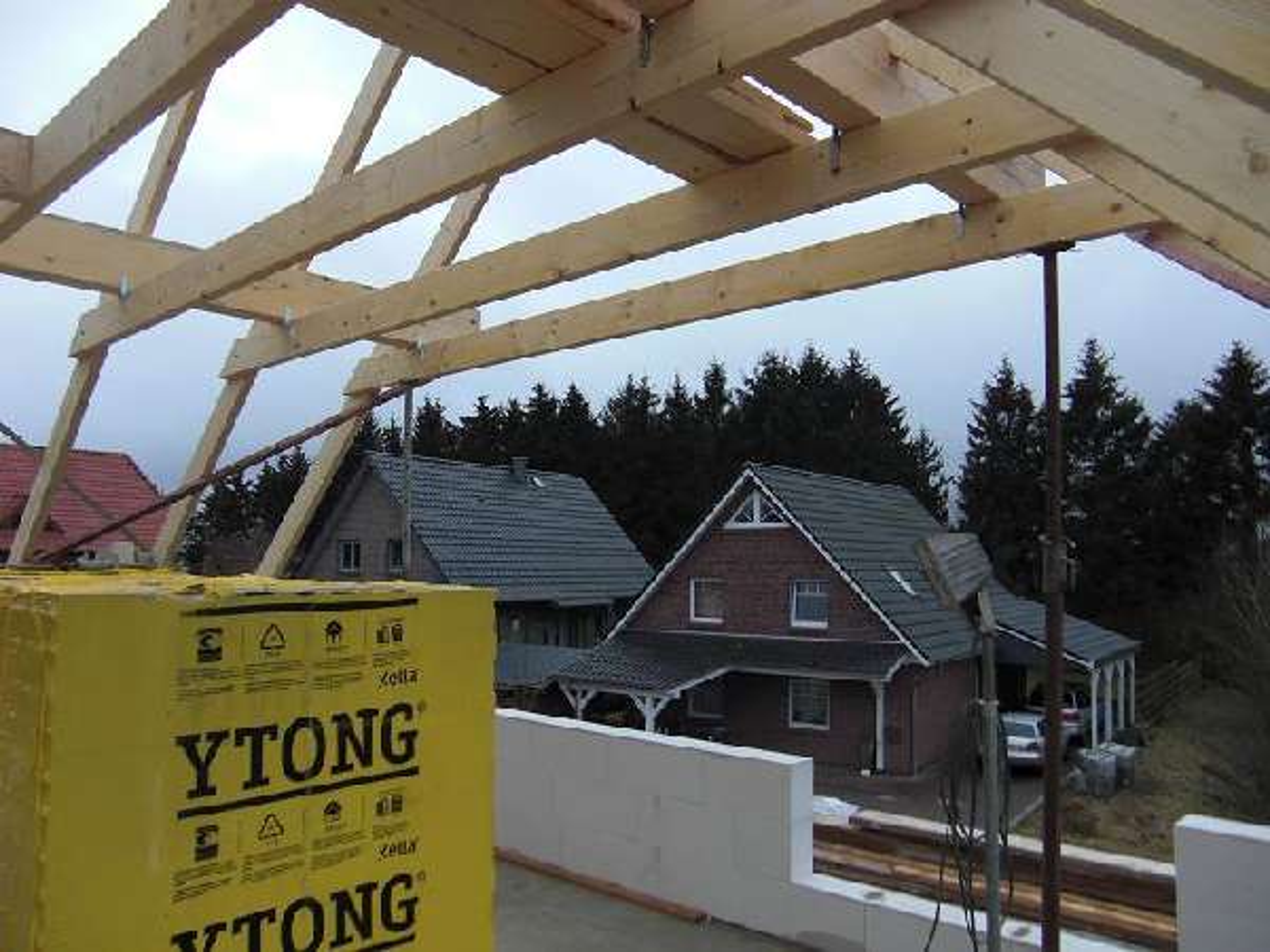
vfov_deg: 49.7
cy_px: 476
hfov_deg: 63.4
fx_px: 1027
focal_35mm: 28
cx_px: 635
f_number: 2.6
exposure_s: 1/125
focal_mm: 4.9
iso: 50
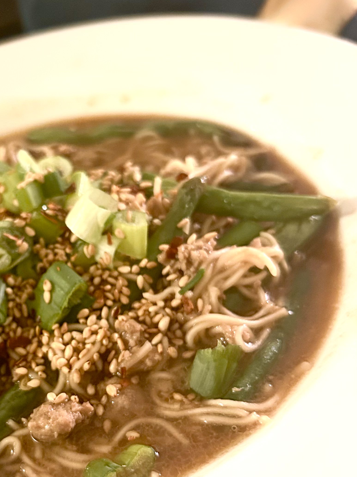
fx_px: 701
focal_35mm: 51
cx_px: 46
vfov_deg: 37.4
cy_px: 277
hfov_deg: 27.7
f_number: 1.5
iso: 800
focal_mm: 5.7
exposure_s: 1/30
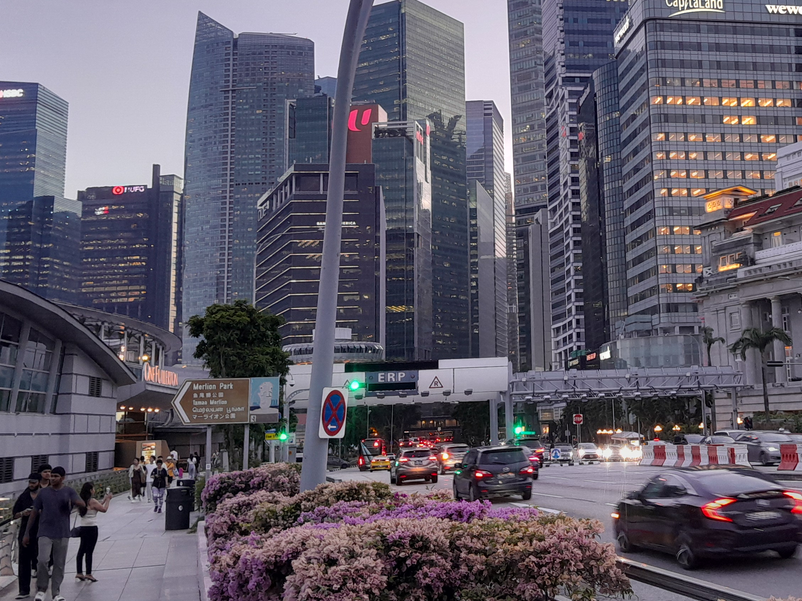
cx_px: 617
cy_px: 177
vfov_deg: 30.5
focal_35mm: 47
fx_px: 1089
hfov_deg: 39.2
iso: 125
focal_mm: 3.98
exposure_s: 1/50
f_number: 1.8
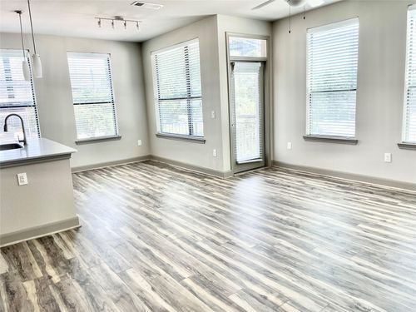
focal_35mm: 26
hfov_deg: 67.3
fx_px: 312
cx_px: 208
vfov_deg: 53.1
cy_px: 156
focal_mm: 4.2
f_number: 1.6
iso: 50
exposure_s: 1/120
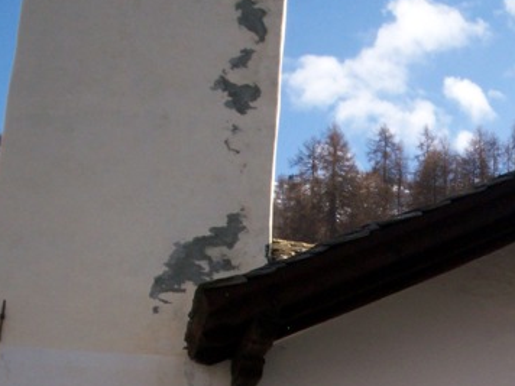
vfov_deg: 17.7
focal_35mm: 81
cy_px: 400
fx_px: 1205
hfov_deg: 23.3
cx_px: 495
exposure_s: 1/627
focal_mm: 5.9
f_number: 4.5
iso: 100
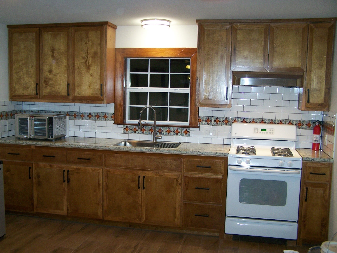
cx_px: 168
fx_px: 370
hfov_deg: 49.0
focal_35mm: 38
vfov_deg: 37.7
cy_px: 126
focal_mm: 6.3
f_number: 2.8
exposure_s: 1/60
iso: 160
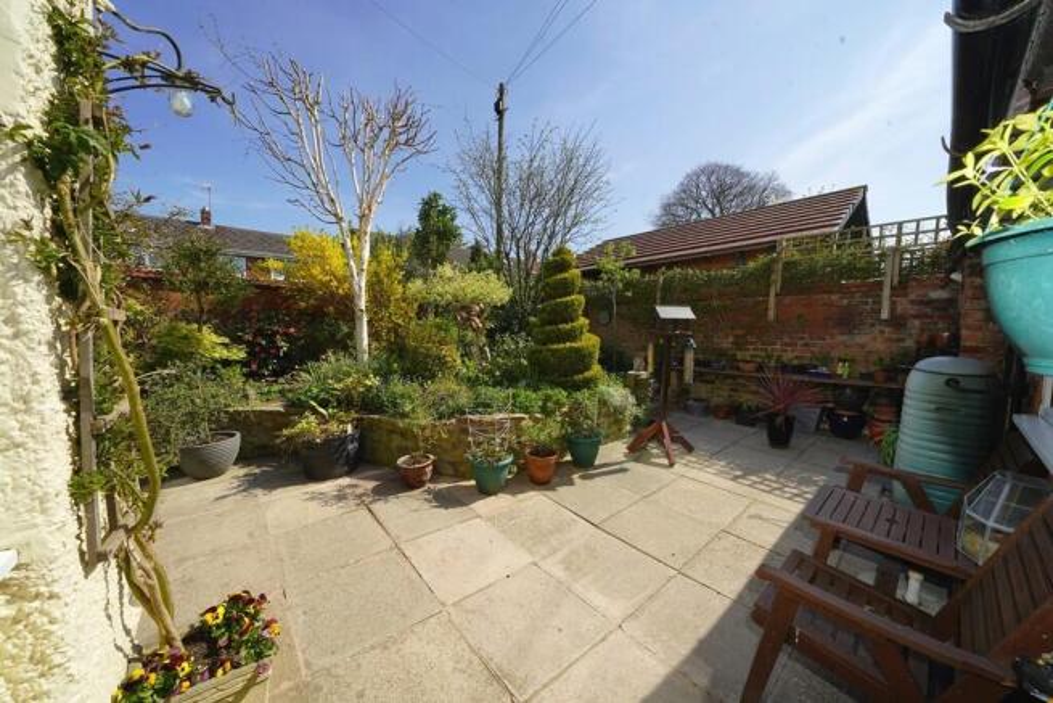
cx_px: 526
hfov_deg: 112.6
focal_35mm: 12
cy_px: 352
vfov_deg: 90.0
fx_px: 351
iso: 100
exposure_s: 1/100
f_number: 13
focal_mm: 12
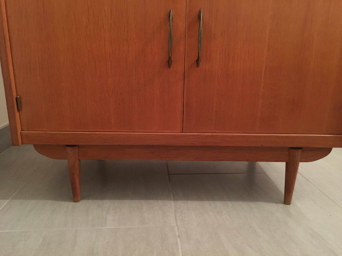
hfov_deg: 61.7
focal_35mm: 29
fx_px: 287
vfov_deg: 48.2
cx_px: 171
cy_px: 128
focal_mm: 4.15
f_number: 2.2
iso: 500
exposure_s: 1/17
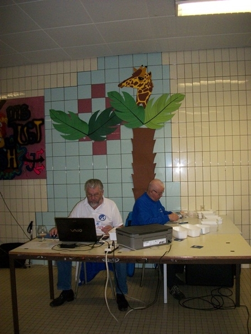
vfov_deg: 56.8
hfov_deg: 44.2
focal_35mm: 32
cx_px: 126
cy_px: 167
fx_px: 309
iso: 320
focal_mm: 5.7
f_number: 2.9
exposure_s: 1/60
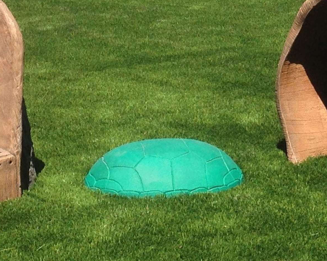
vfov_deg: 42.2
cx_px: 154
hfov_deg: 51.5
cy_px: 131
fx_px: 339
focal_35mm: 35
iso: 50
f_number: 2.4
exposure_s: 1/1106
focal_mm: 4.12
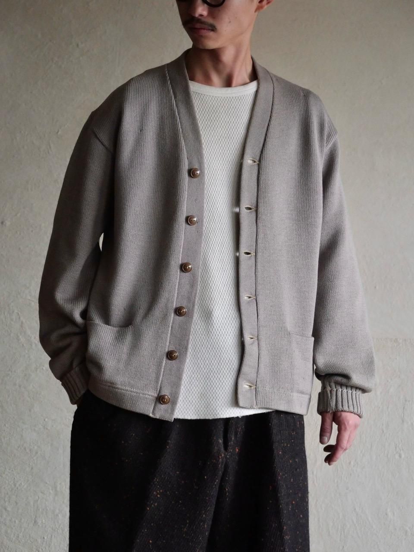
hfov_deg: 15.4
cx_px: 207
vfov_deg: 20.4
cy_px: 276
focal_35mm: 96
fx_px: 1531
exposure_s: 1/80
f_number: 3.9
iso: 3200
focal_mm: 48
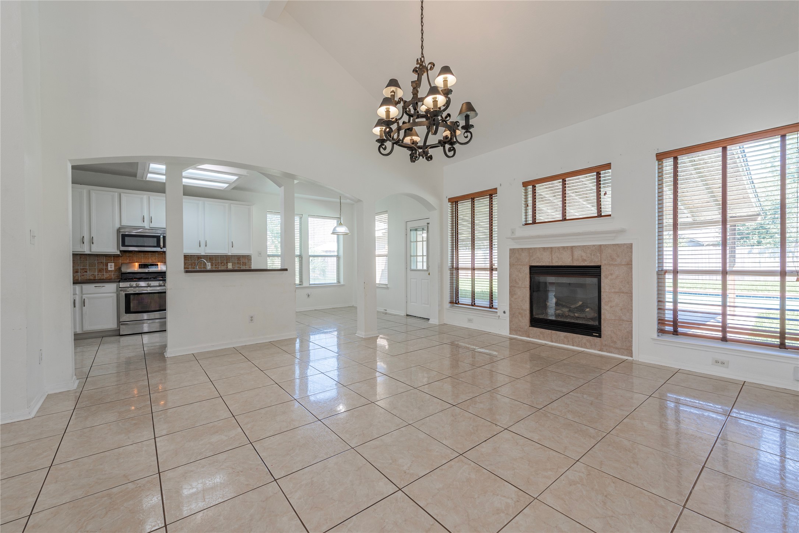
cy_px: 266
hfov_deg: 100.4
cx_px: 400
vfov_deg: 77.4
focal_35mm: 15
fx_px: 333
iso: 100
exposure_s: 1/13
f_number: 9
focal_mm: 15
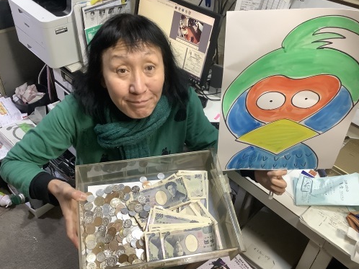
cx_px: 180
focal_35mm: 33
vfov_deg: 42.9
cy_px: 132
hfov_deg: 55.4
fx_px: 342
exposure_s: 1/50
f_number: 2.4
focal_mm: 3.3
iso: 250
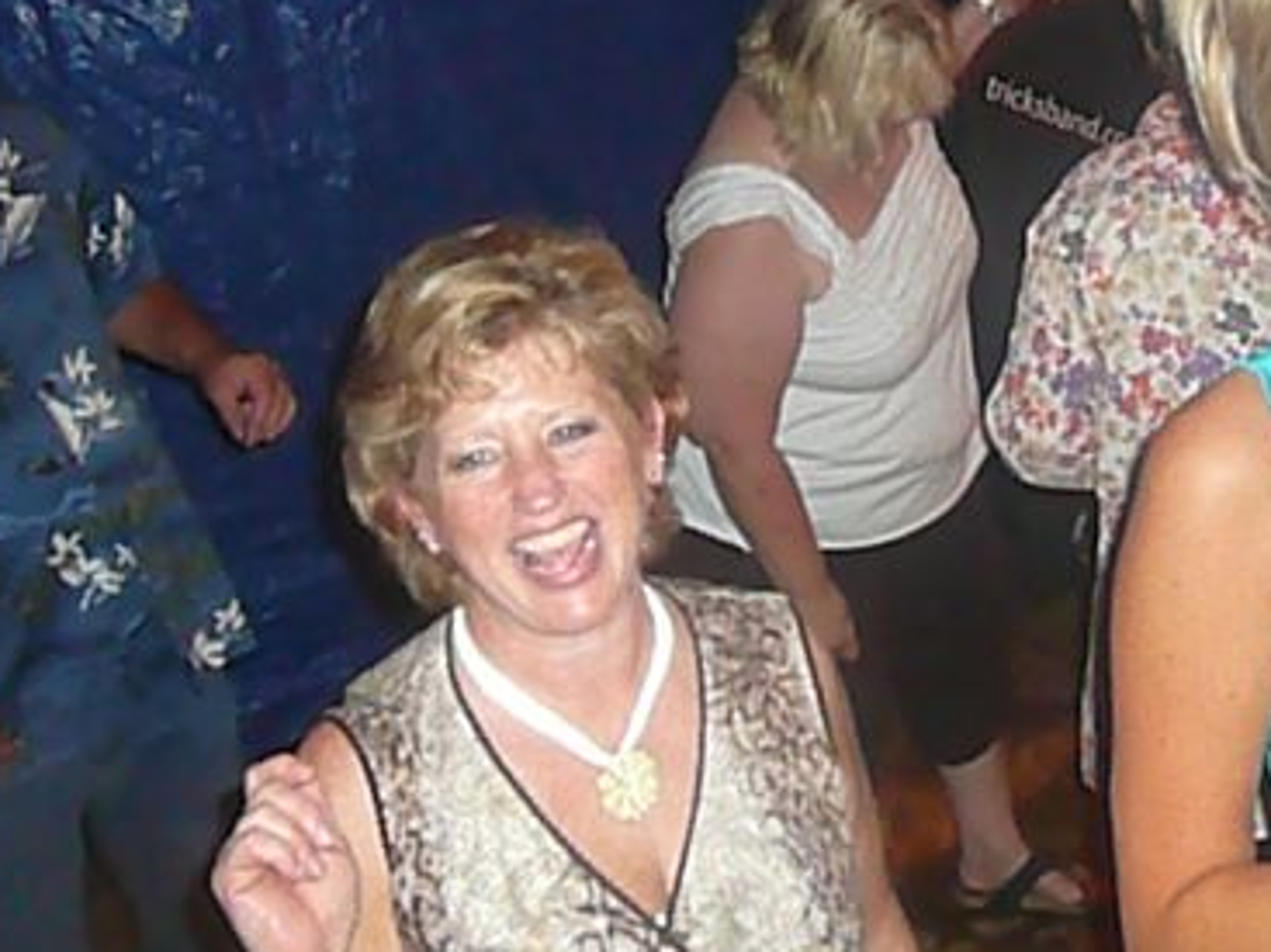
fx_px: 2239
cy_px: 156
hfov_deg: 31.1
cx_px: 956
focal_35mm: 61
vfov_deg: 23.6
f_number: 2.8
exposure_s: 1/30
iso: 800
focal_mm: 5.2
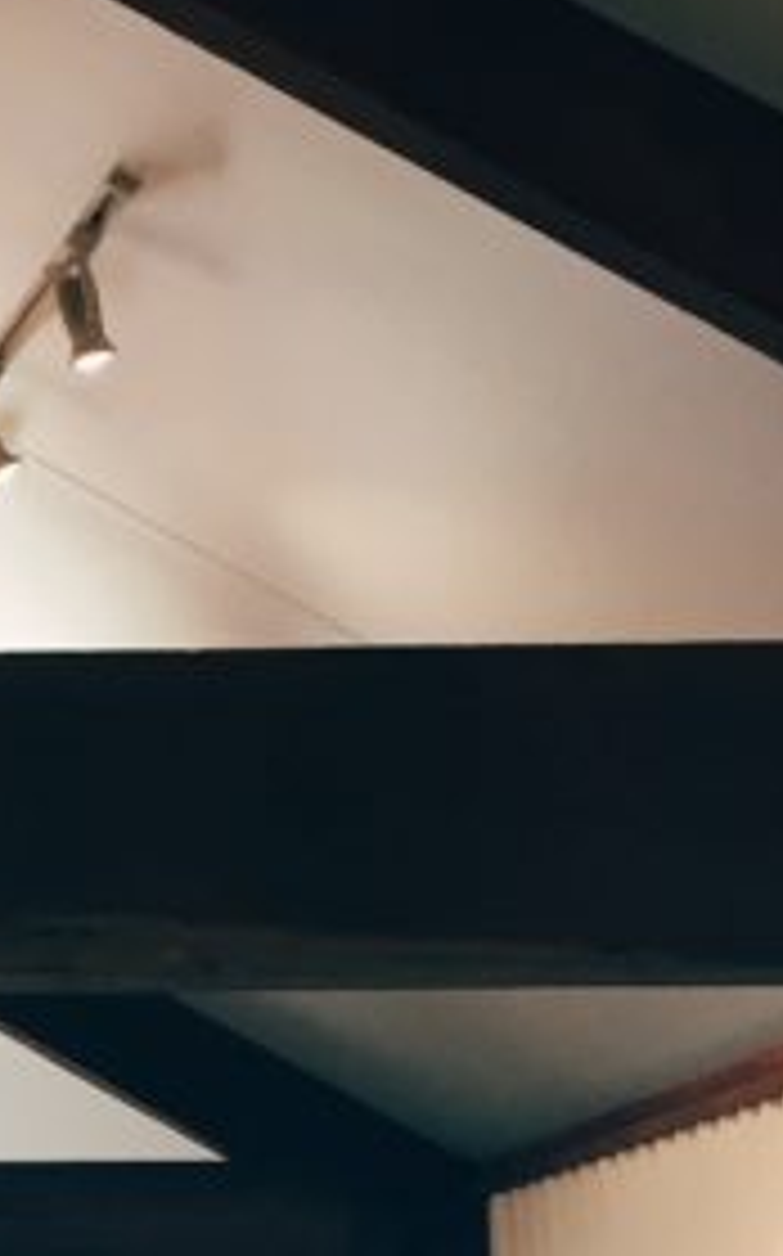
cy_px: 1297
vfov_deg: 17.9
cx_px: -1066
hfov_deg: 10.1
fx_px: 3864
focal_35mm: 113
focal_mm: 4.15
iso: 64
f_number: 2.2
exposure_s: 1/33
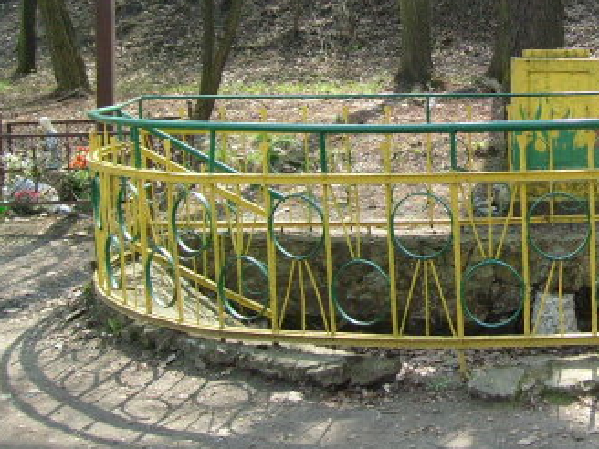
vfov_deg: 22.7
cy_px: 122
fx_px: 1107
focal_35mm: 64
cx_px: 530
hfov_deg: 29.1
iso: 80
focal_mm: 5.8
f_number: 2.8
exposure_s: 1/350
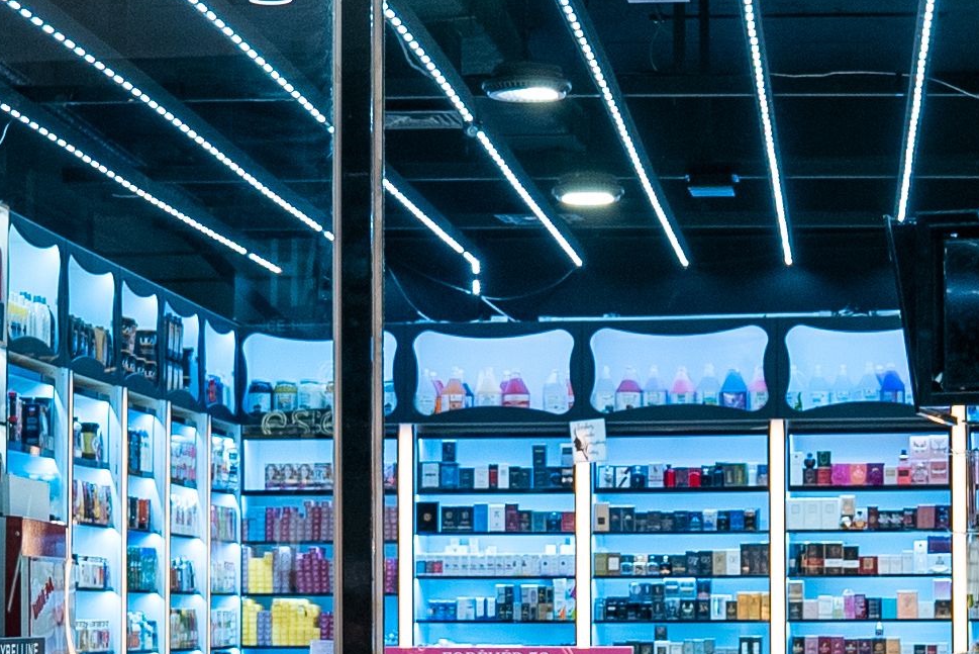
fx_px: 2857
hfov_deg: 19.4
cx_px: 693
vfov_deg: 13.0
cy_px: 530
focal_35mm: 105
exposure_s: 1/125
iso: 640
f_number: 3.5
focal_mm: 24
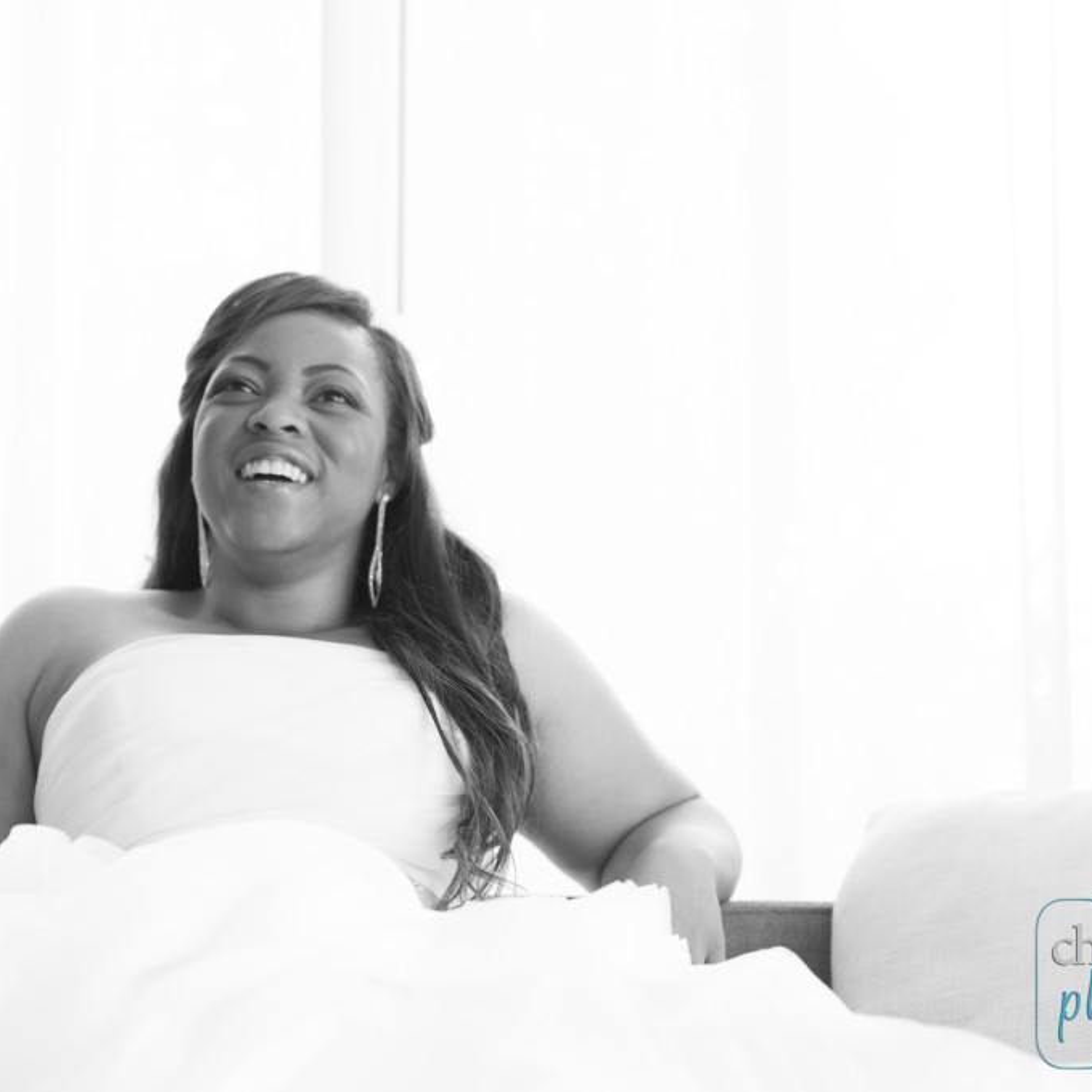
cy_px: 546
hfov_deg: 16.0
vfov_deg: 16.0
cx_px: 537
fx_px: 3890
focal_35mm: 109
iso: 640
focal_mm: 85
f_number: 4
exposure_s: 1/160
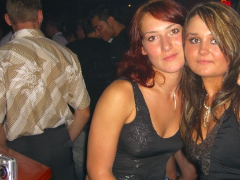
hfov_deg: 34.6
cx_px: 160
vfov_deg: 26.5
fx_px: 381
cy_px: 75
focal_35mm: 55
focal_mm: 7.9
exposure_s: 1/60
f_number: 2.8
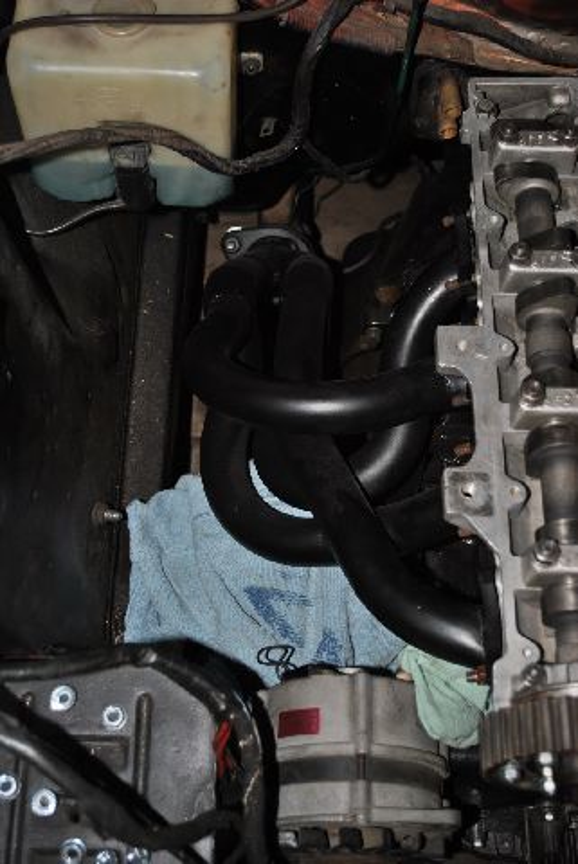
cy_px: 432
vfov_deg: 41.1
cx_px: 289
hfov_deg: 28.1
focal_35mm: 48
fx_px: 1153
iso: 200
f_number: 4.8
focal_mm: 32
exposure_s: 1/60
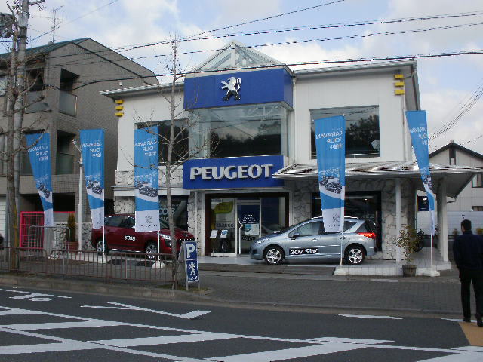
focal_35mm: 36
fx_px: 502
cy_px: 181
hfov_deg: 51.4
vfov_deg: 39.7
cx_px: 242
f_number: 5.6
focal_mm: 6.3
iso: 100
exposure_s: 1/250
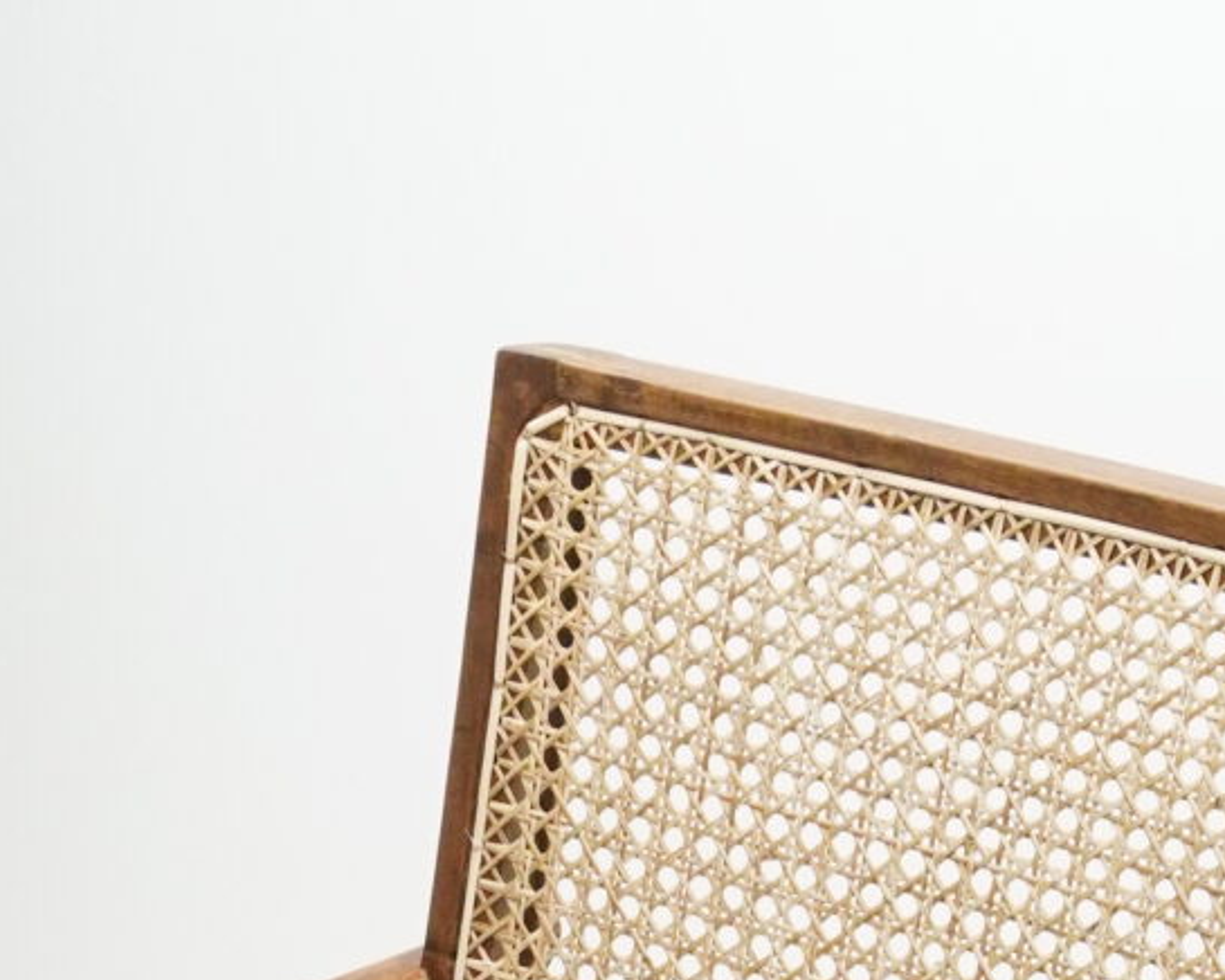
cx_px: 577
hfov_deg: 12.7
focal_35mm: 152
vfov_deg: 9.7
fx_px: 5518
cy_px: 1708
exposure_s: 1/125
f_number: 6.3
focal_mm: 23
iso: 2000
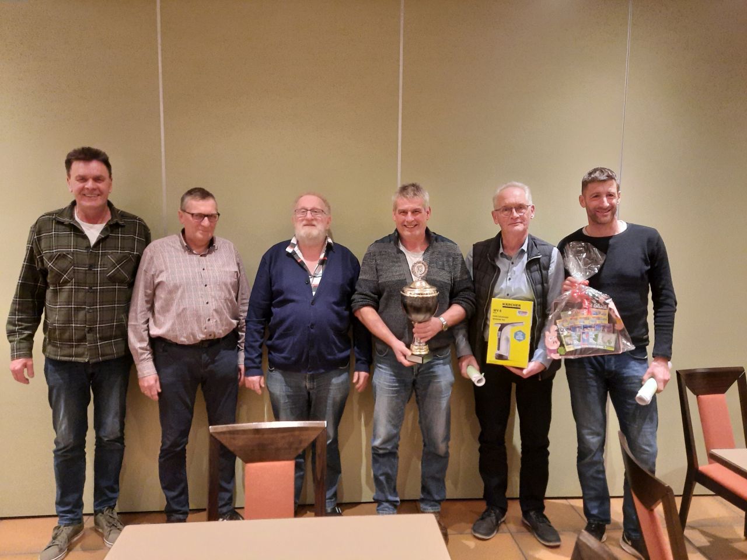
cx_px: 374
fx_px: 539
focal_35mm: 25
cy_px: 280
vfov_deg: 54.9
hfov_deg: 69.4
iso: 800
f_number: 2
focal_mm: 4.6
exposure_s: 1/20
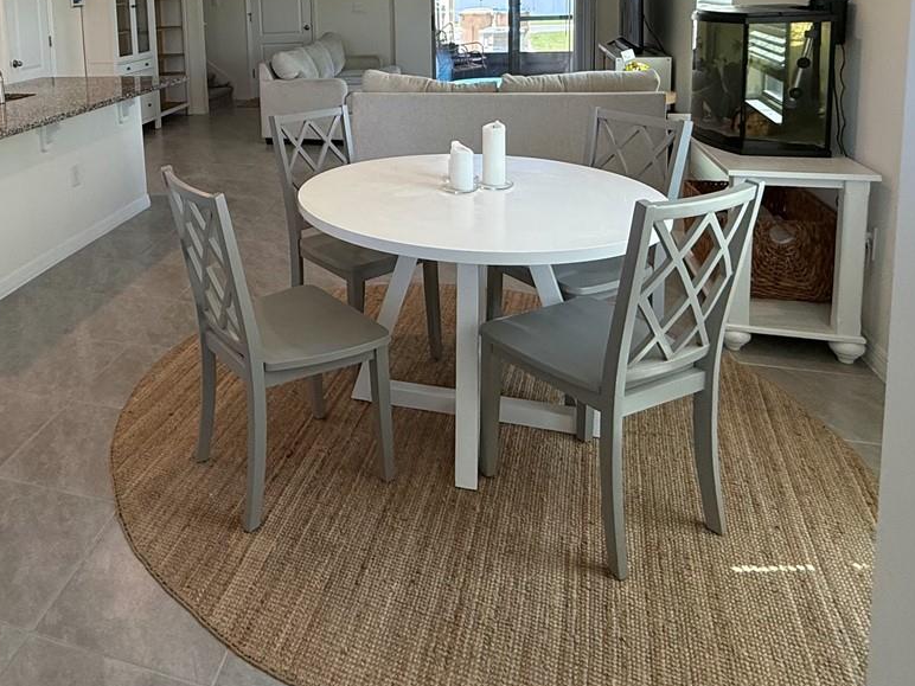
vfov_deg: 44.5
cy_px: 88
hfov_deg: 58.4
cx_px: 228
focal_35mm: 29
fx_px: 767
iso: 160
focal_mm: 2.22
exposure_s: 1/120
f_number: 2.2
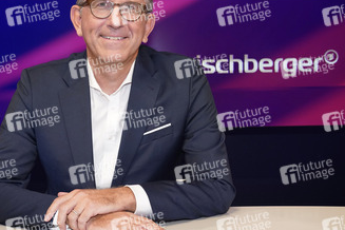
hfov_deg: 38.4
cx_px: 110
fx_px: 489
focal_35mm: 51
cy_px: 93
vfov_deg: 26.4
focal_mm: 37
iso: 2000
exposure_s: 1/125
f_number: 5.6
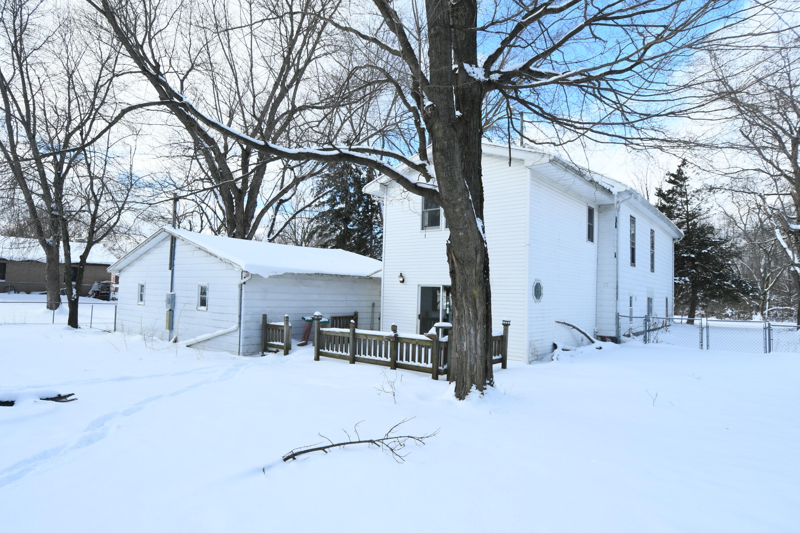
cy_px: 266
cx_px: 400
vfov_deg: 59.5
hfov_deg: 81.2
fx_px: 467
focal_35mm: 21
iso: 100
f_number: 8
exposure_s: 1/80
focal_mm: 14
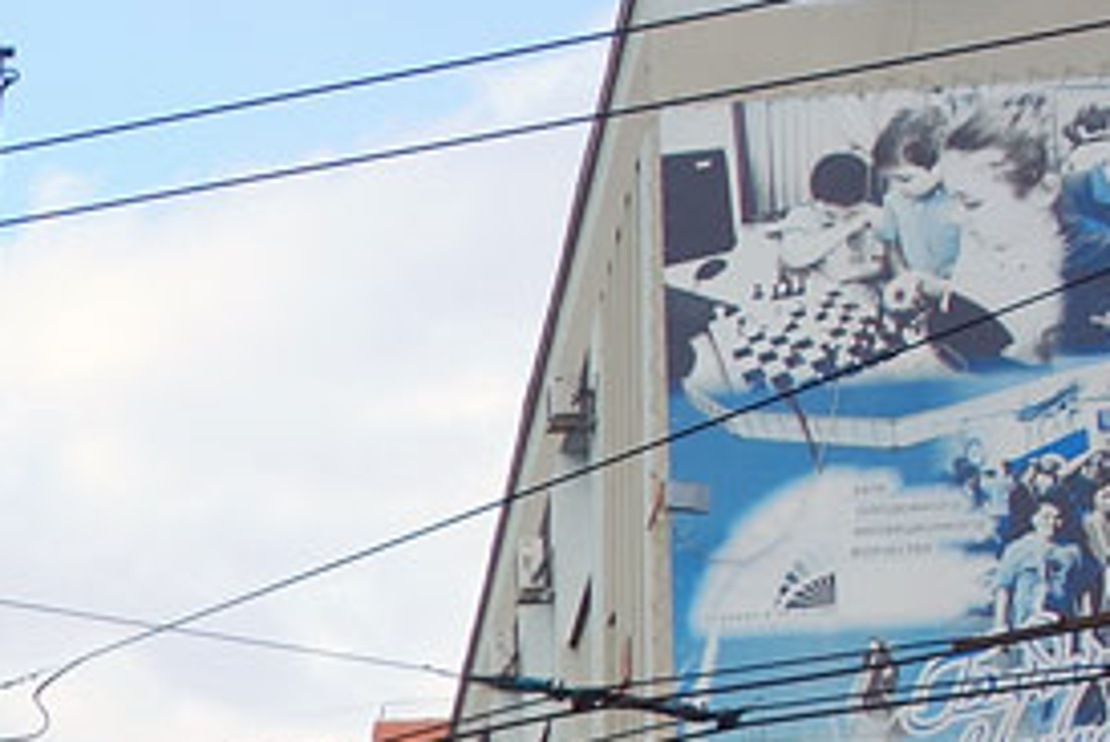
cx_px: -1268
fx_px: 4997
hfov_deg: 11.2
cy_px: 1577
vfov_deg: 8.0
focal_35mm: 162
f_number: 3.5
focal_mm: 13.9
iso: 125
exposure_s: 1/500
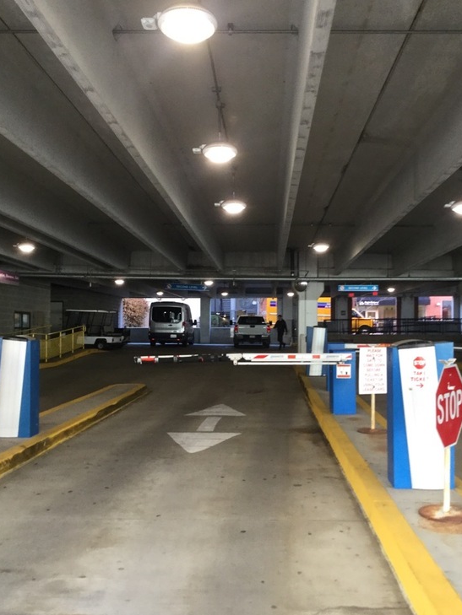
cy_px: 324
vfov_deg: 53.9
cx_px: 245
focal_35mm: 34
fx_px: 605
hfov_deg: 41.8
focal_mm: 3.3
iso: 40
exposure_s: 1/30
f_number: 2.4
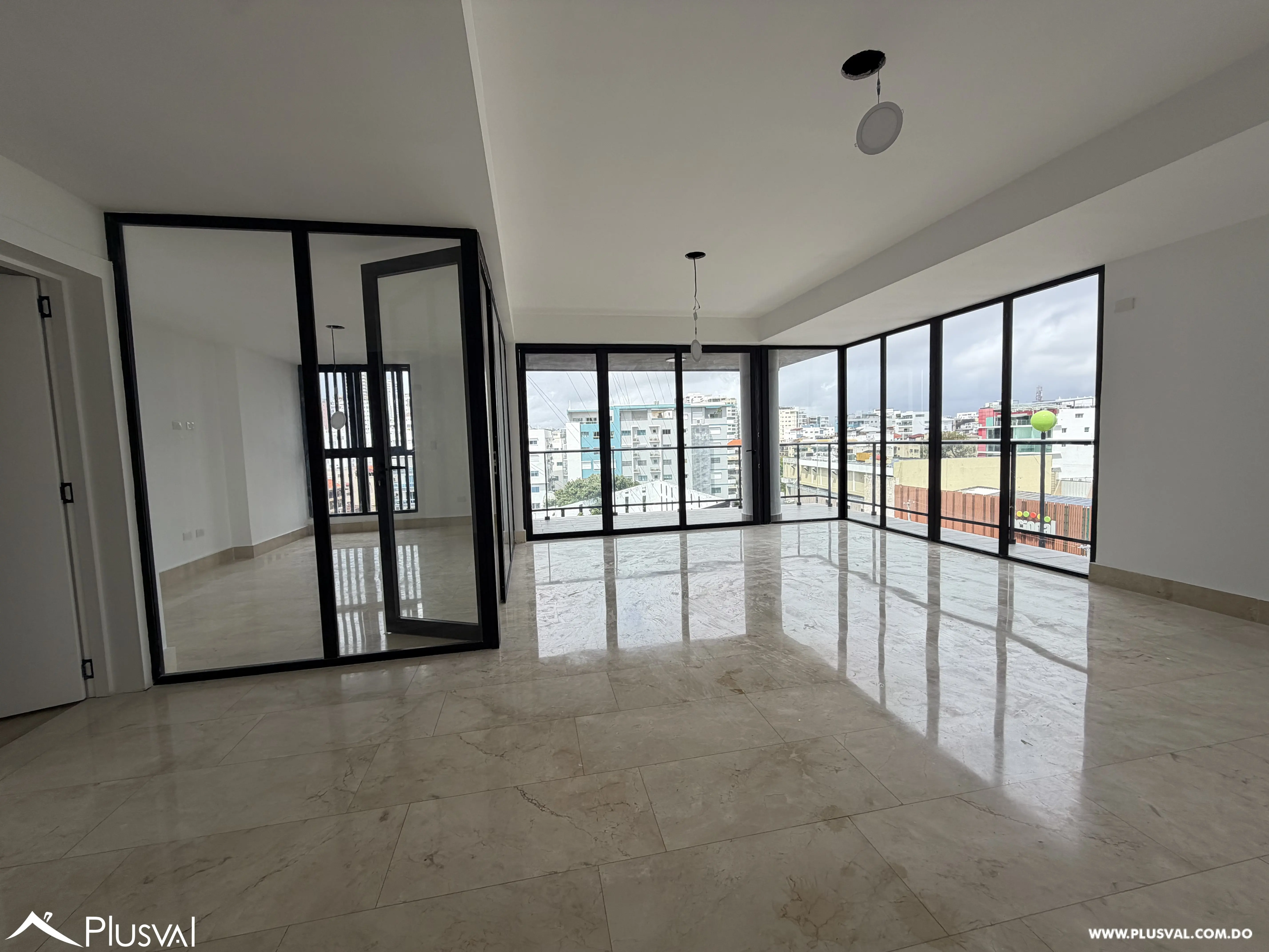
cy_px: 476
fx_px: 513
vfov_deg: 85.7
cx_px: 634
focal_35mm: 14
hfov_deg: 102.1
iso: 50
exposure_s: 1/395
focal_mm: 2.22
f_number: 2.2
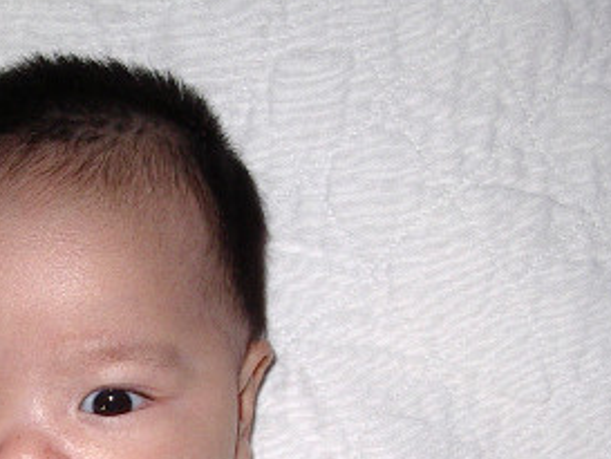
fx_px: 1572
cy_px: 495
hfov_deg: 21.5
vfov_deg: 16.2
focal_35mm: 89
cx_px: 49
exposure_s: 1/60
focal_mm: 5.8
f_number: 2.6
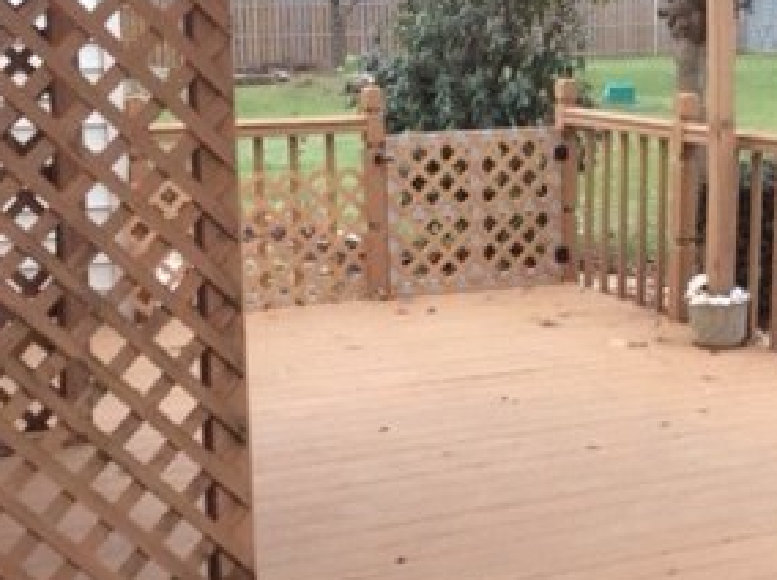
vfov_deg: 20.4
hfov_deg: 26.8
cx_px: 553
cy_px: 241
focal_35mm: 72
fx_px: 1613
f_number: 2.4
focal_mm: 3.3
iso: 50
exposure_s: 1/24
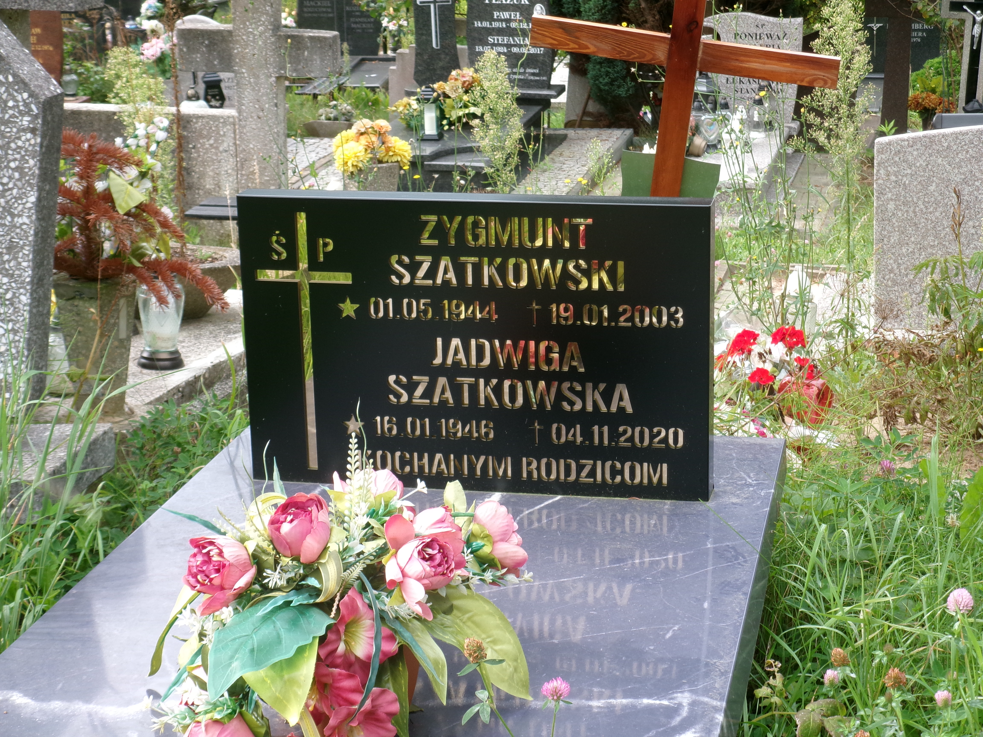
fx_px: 2215
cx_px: 492
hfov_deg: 25.0
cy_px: 368
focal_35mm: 78
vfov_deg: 18.9
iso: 100
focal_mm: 14
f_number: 5.4
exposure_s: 1/100
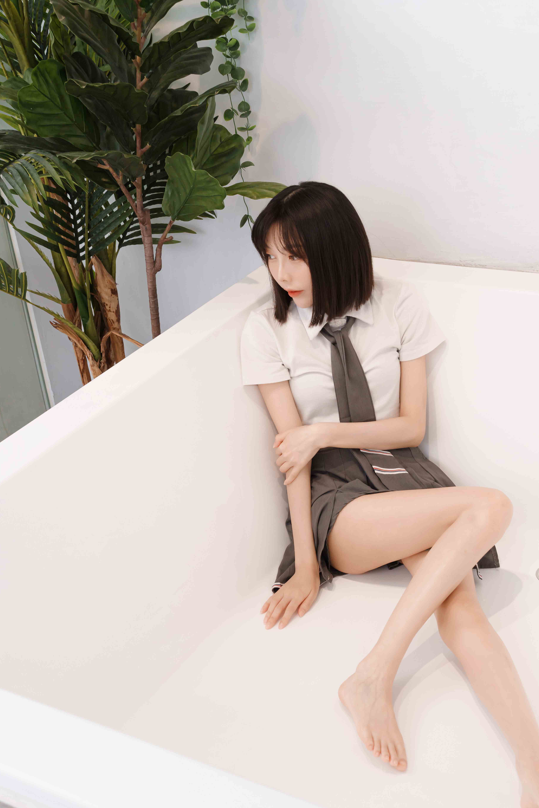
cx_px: 318
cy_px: 388
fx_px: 1078
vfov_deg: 41.1
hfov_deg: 28.0
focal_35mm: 48
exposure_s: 1/60
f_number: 6.3
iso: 400
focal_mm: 38
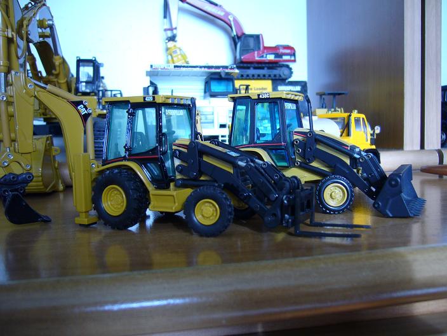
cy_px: 168
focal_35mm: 35
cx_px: 224
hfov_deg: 52.6
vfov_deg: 40.7
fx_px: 452
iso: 100
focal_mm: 5.8
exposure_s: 1/40
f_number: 2.8
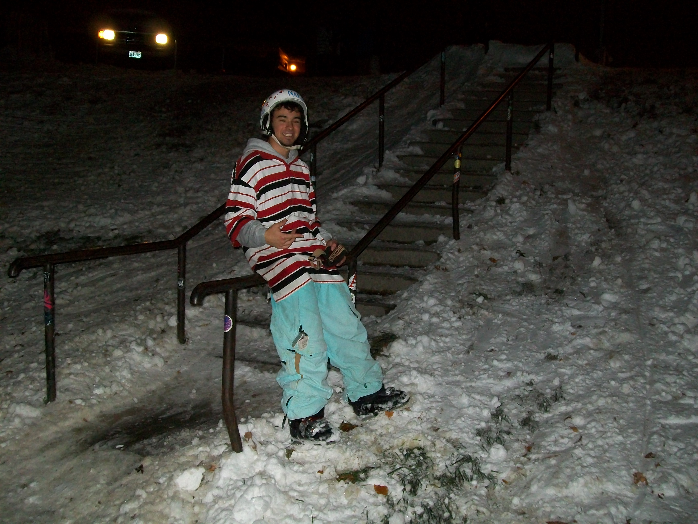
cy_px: 262
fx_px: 726
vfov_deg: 39.7
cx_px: 349
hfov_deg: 51.4
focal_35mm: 36
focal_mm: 6
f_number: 2.7
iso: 160
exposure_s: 1/60
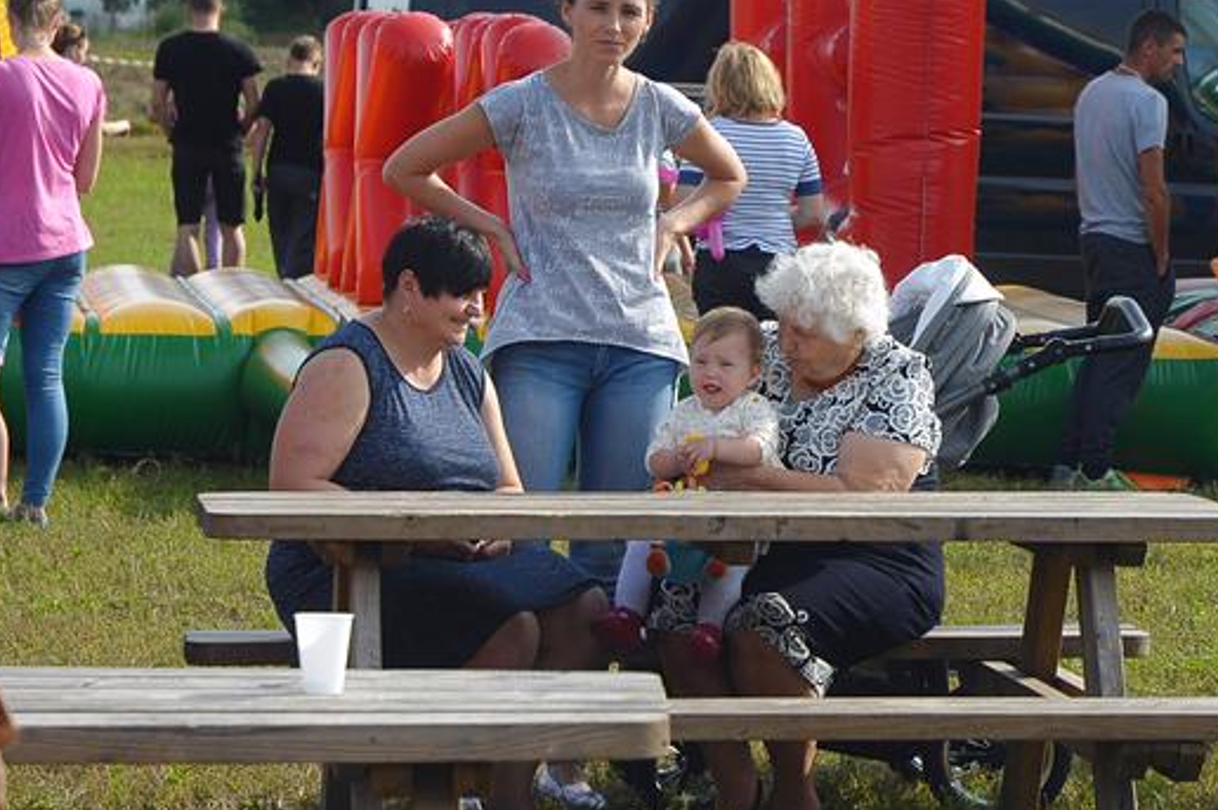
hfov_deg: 11.9
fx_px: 5847
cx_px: 932
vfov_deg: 7.9
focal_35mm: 173
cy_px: 353
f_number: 6.3
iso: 400
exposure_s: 1/1000
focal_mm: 70
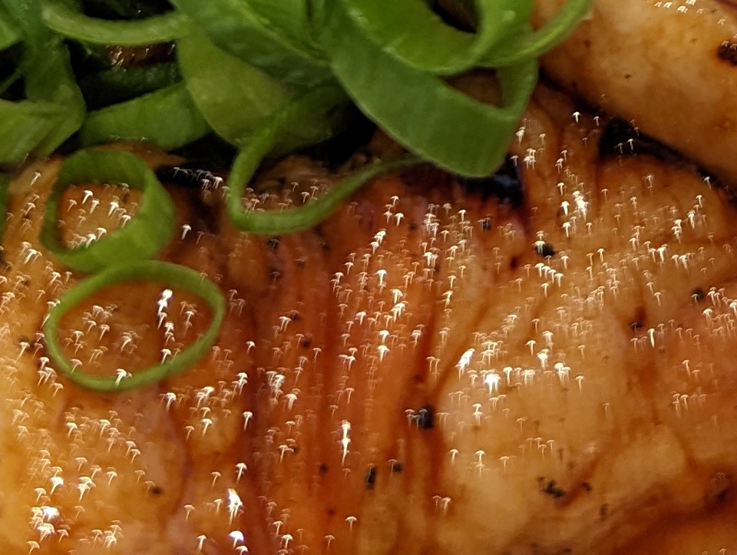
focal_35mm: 102
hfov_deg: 19.1
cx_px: 558
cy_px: -497
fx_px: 2175
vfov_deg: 12.9
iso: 177
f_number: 1.85
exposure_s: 1/33.6
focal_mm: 6.81
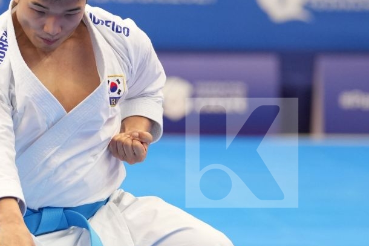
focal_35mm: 401
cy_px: 153
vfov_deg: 3.4
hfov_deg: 5.1
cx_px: 37
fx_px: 4111
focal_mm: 136
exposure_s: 1/500
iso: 1000
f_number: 2.8
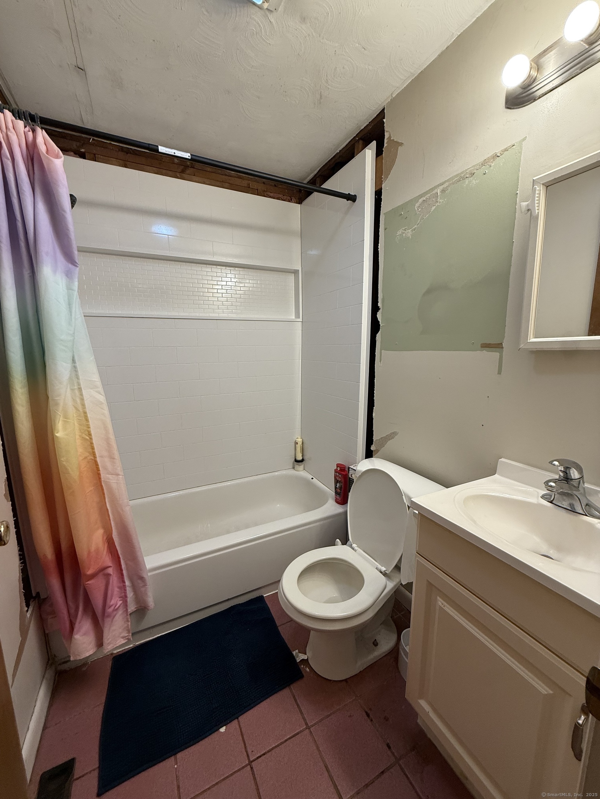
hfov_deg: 85.7
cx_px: 300
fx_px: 324
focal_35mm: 14
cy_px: 400
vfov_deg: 102.1
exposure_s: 1/120
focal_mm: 2.22
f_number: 2.2
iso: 160
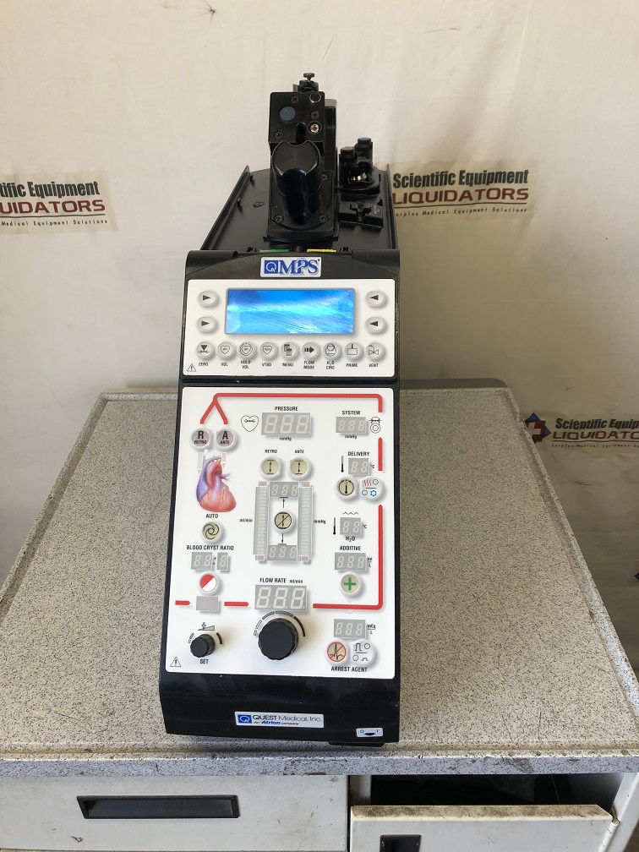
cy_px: 426
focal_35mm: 28
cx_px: 320
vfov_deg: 63.4
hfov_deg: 49.7
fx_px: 689
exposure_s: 1/120
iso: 32
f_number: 1.8
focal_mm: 3.99
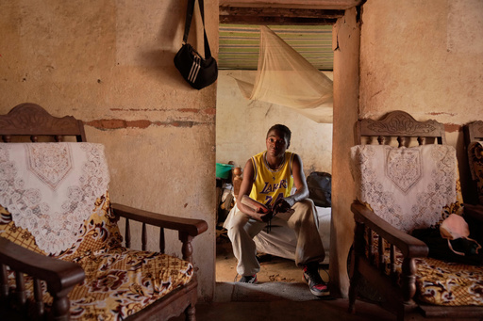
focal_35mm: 24
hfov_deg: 73.8
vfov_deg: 53.1
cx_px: 242
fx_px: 322
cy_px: 160
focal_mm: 24
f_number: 2.8
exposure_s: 1/50
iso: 1600
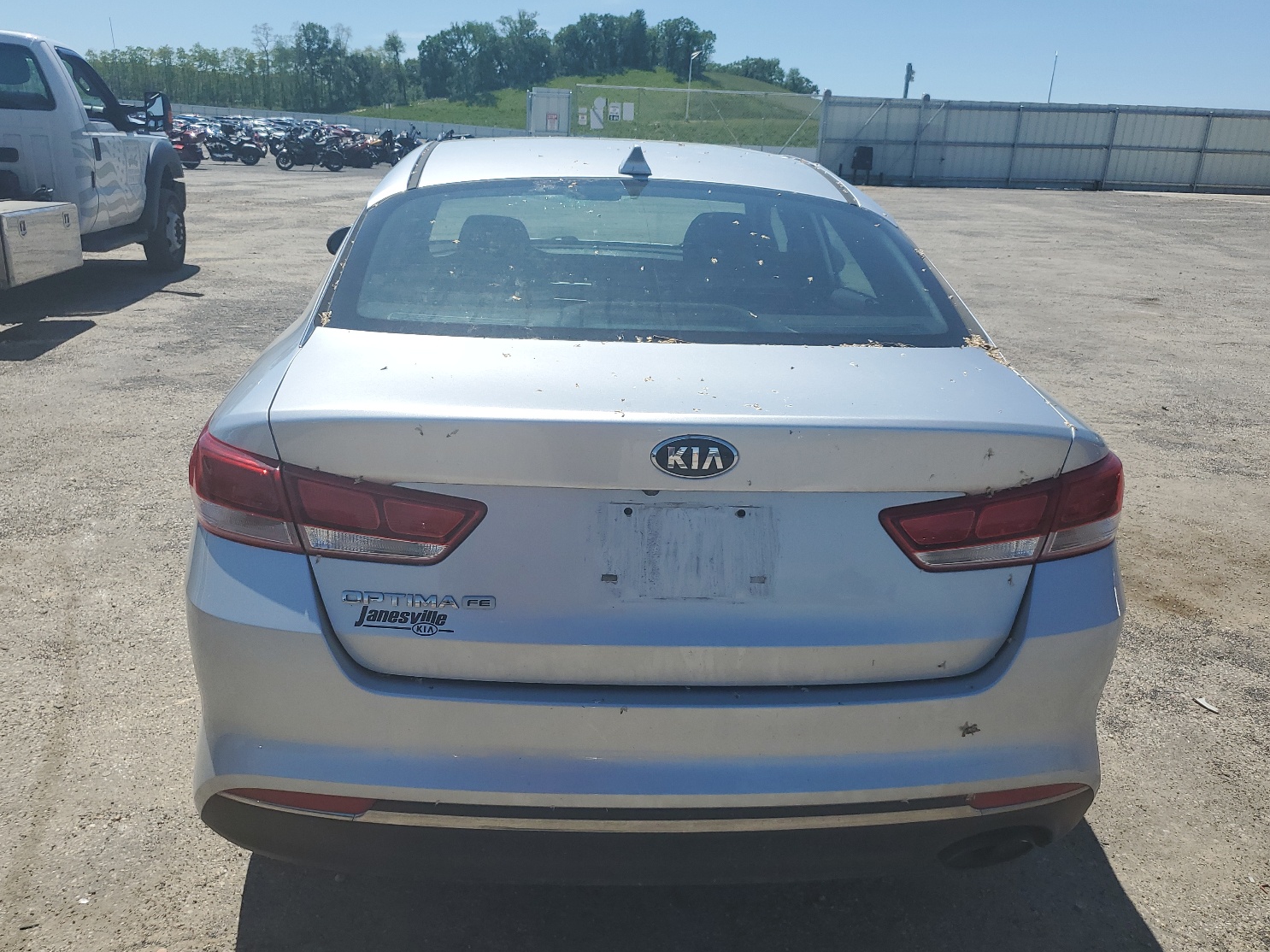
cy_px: 511
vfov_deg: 49.7
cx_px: 615
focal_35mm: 28
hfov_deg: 63.4
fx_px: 1027
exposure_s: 1/5000
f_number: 1.5
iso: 50
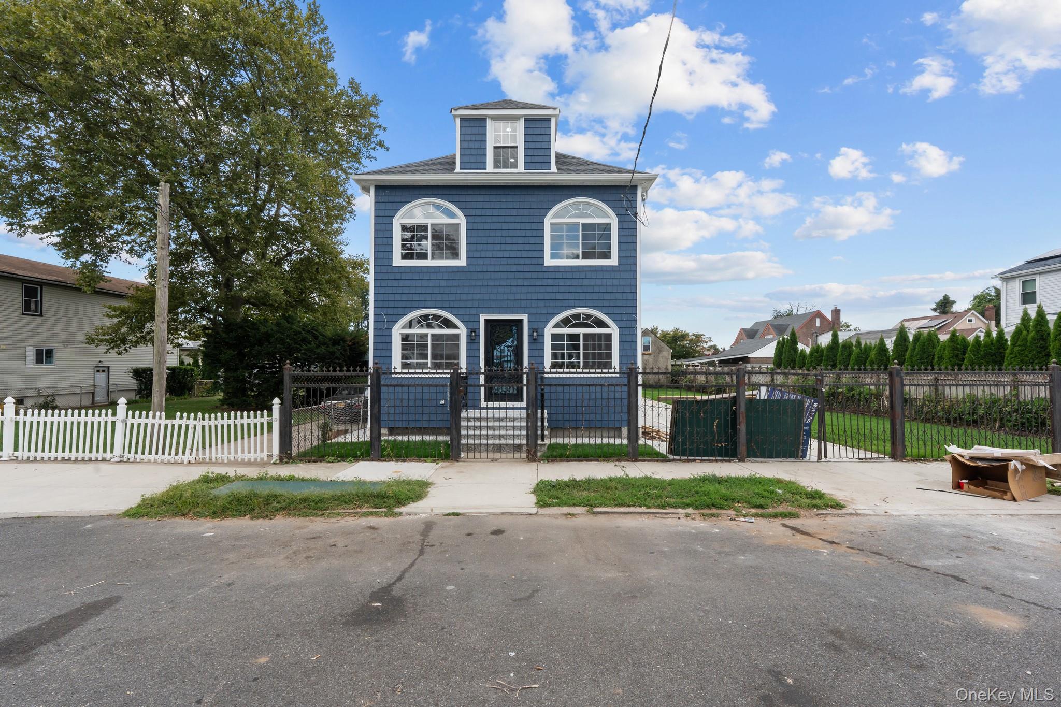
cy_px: 354
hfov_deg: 104.3
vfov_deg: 81.2
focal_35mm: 14
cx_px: 530
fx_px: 413
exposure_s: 1/640
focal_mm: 14
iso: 800
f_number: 10
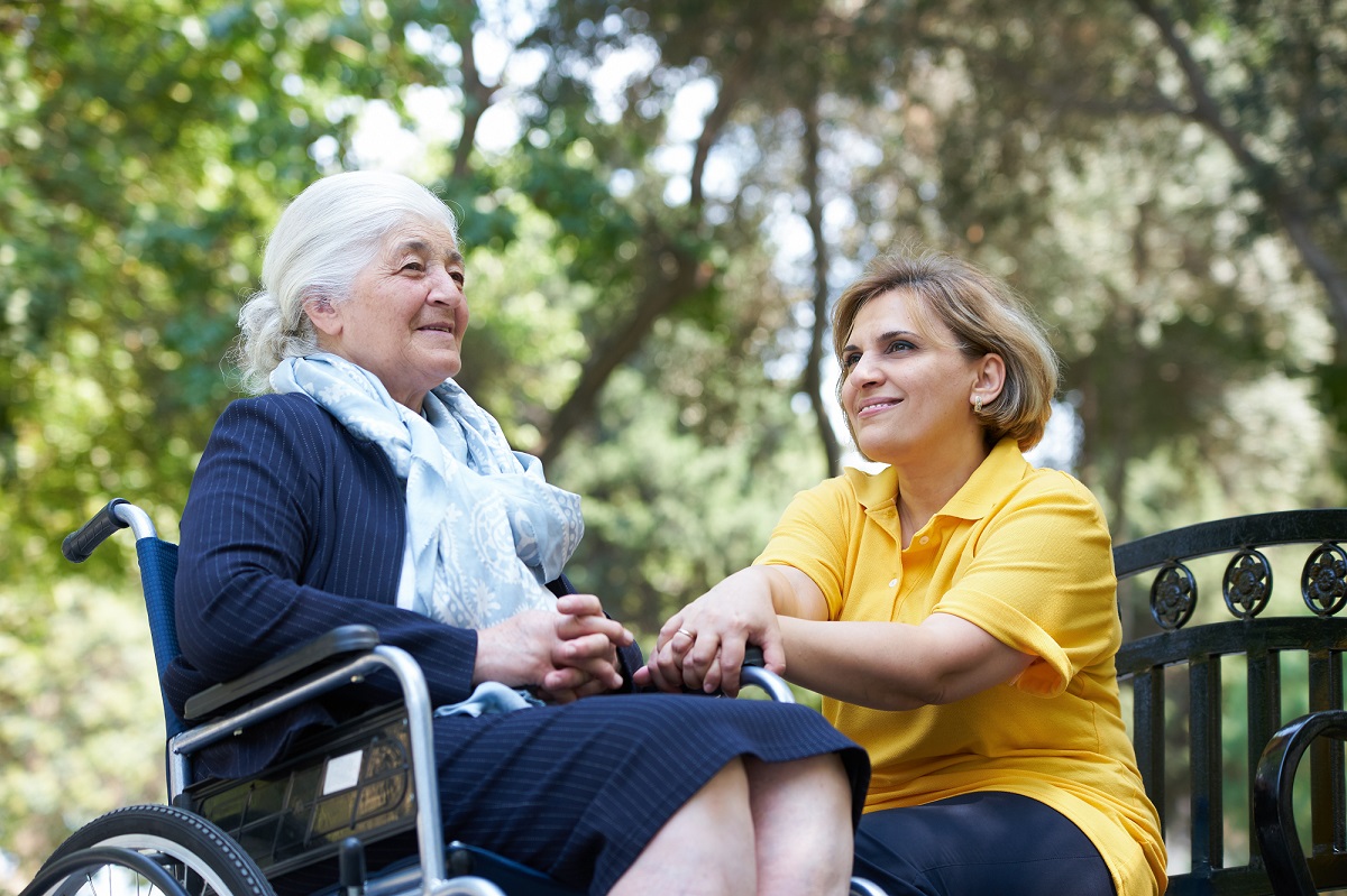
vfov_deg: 15.2
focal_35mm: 90
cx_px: 674
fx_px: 3366
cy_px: 448
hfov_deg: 22.6
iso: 320
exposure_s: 1/200
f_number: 3.5
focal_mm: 90
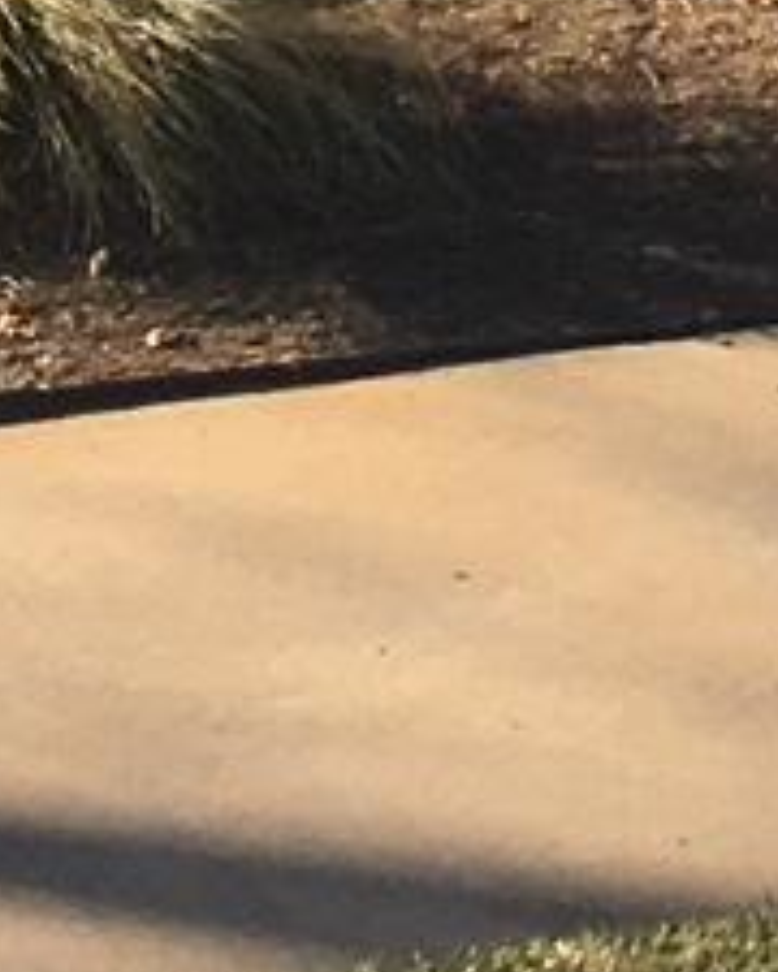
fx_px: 7311
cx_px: 795
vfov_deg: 7.2
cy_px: -1292
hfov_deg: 6.1
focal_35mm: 254
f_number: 2.2
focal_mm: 4.15
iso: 25
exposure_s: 1/938
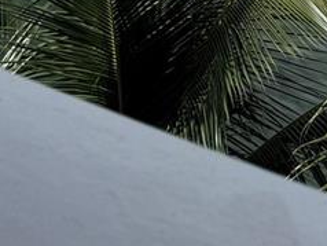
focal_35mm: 121
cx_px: -120
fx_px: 1144
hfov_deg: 15.4
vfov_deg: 10.2
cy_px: -400
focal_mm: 6.76
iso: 80
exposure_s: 1/12346
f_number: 1.78
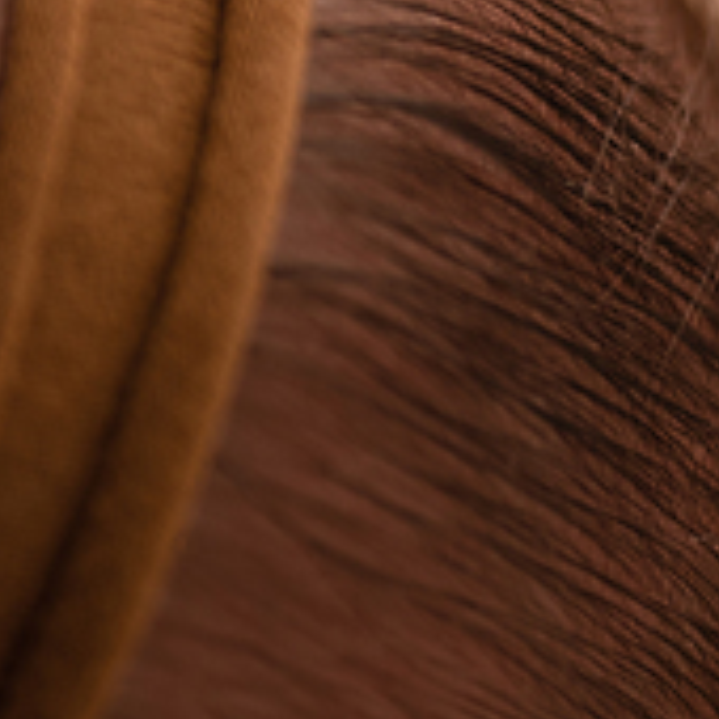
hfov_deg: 7.8
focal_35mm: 210
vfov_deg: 8.3
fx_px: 4935
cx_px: -994
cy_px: 353
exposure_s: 1/100
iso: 100
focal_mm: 35
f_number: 2.5
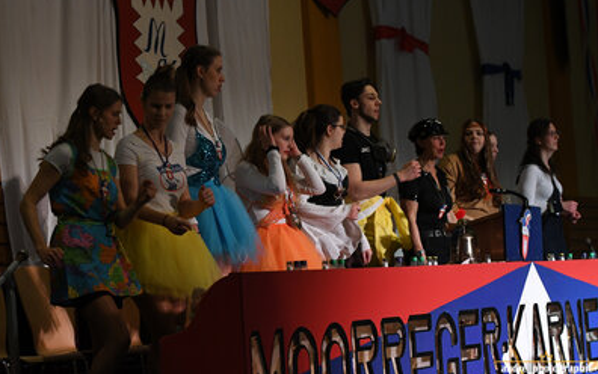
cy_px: 185
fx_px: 1761
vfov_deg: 12.1
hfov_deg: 19.3
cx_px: 297
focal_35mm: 108
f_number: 3.2
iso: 3200
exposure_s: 1/400
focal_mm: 70
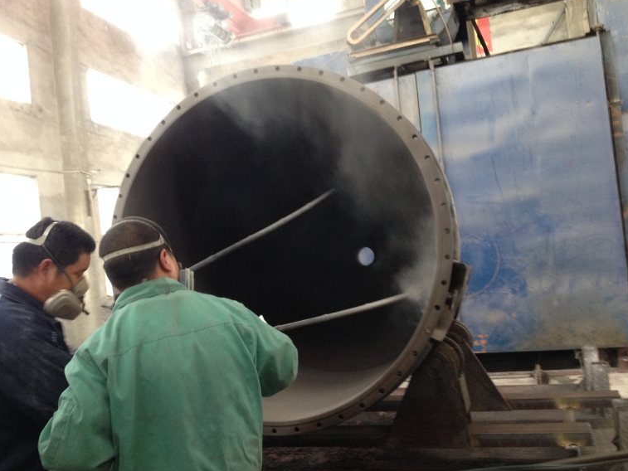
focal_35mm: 37
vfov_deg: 38.7
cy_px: 244
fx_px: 671
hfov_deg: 50.1
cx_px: 304
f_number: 2.4
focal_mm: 4.28
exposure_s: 1/20
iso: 160
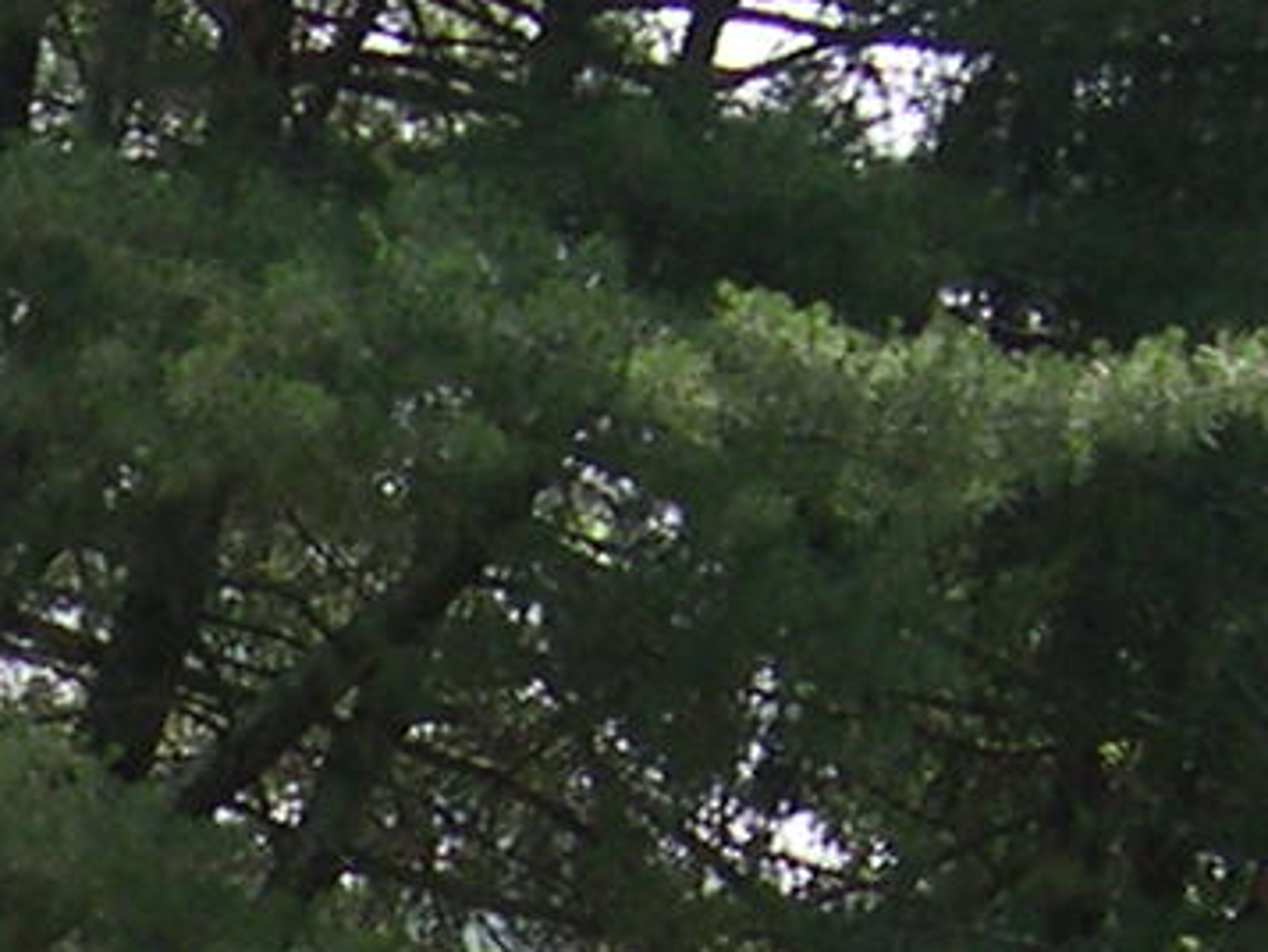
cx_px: -1176
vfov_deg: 6.0
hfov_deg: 7.9
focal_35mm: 242
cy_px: 2007
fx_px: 8868
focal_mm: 8
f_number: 2.8
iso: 100
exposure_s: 1/510
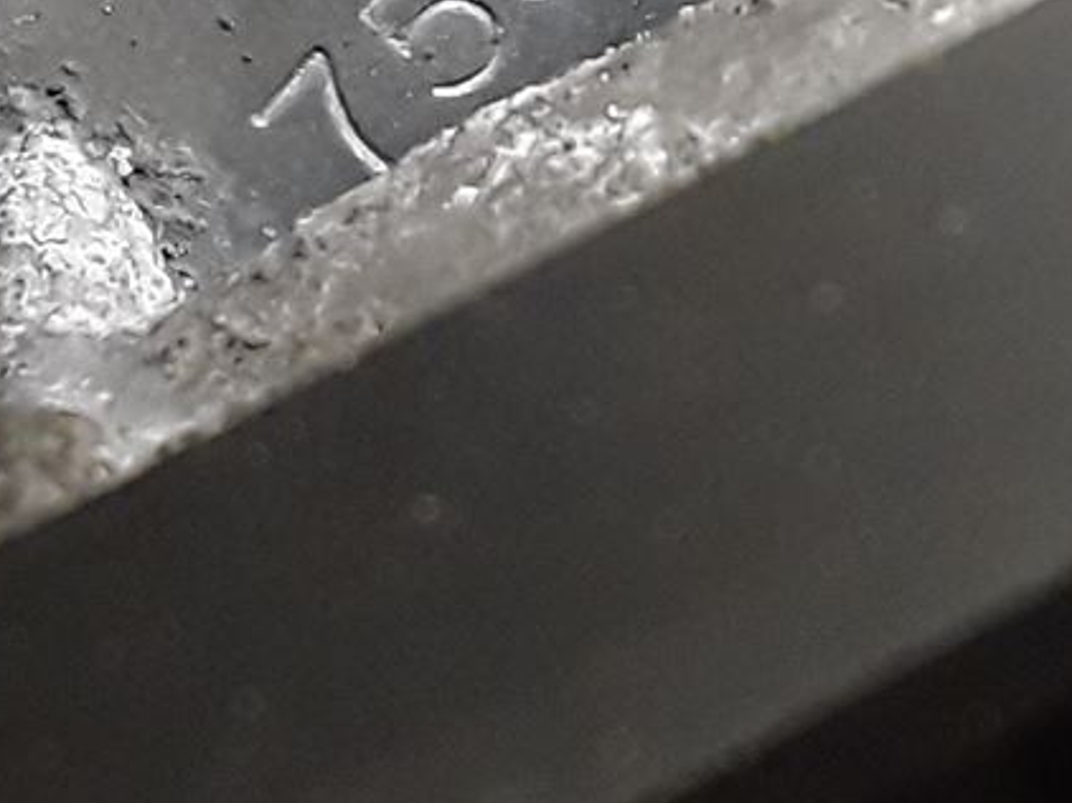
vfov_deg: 10.8
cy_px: -5
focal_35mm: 136
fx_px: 4209
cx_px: 699
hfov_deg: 14.5
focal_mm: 2.91
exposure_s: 1/33
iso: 200
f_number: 1.9
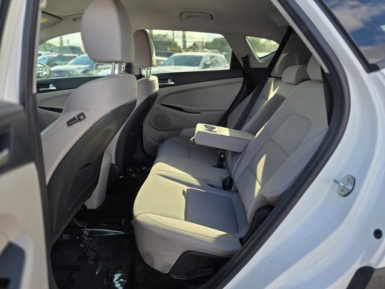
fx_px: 256
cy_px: 144
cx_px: 192
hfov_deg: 73.9
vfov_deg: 58.9
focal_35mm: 23
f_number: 1.7
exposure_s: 1/359
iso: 32
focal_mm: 6.3
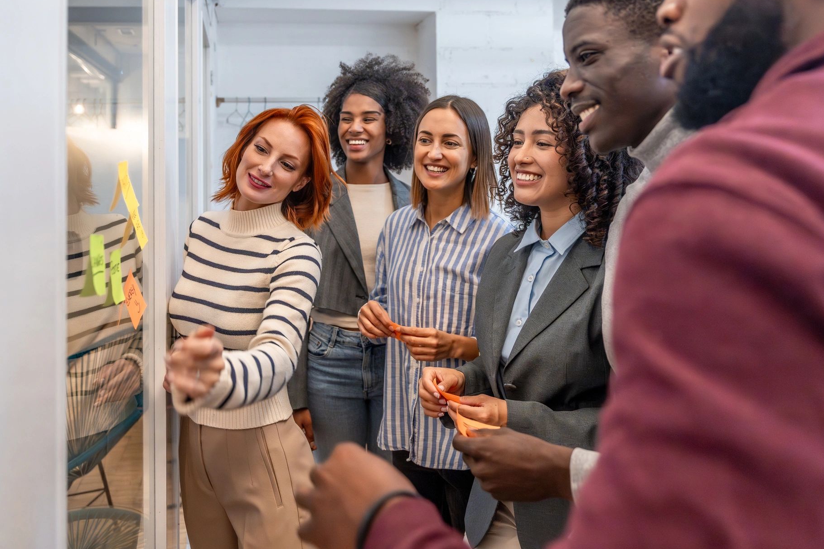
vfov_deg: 46.4
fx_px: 641
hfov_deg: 65.1
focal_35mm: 28
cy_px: 256
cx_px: 473
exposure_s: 1/160
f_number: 2.8
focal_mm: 24
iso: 2000
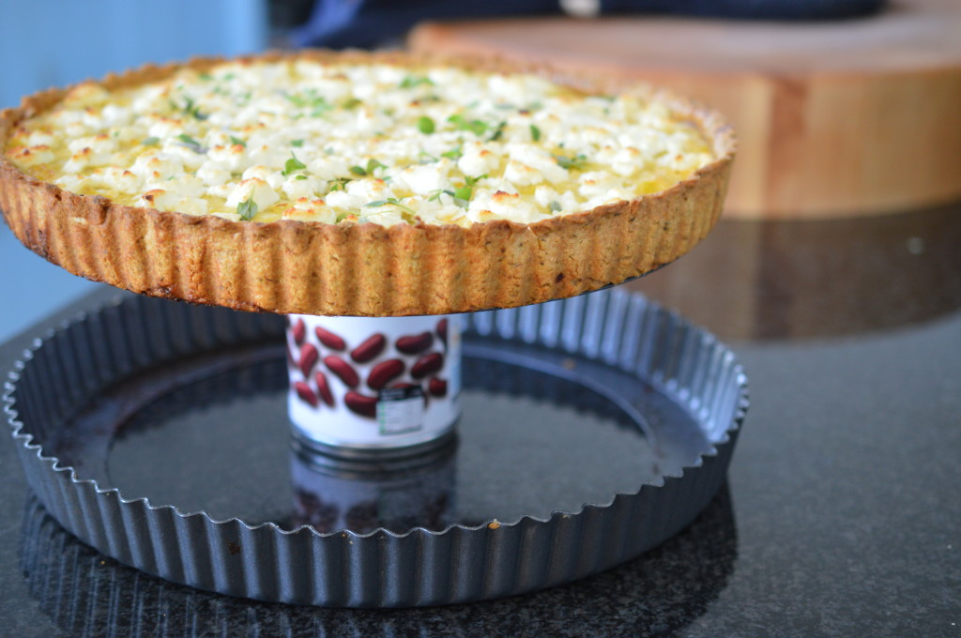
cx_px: 480
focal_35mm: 60
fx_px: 1600
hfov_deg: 33.4
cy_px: 319
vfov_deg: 22.6
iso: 640
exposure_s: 1/60
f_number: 2.8
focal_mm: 40
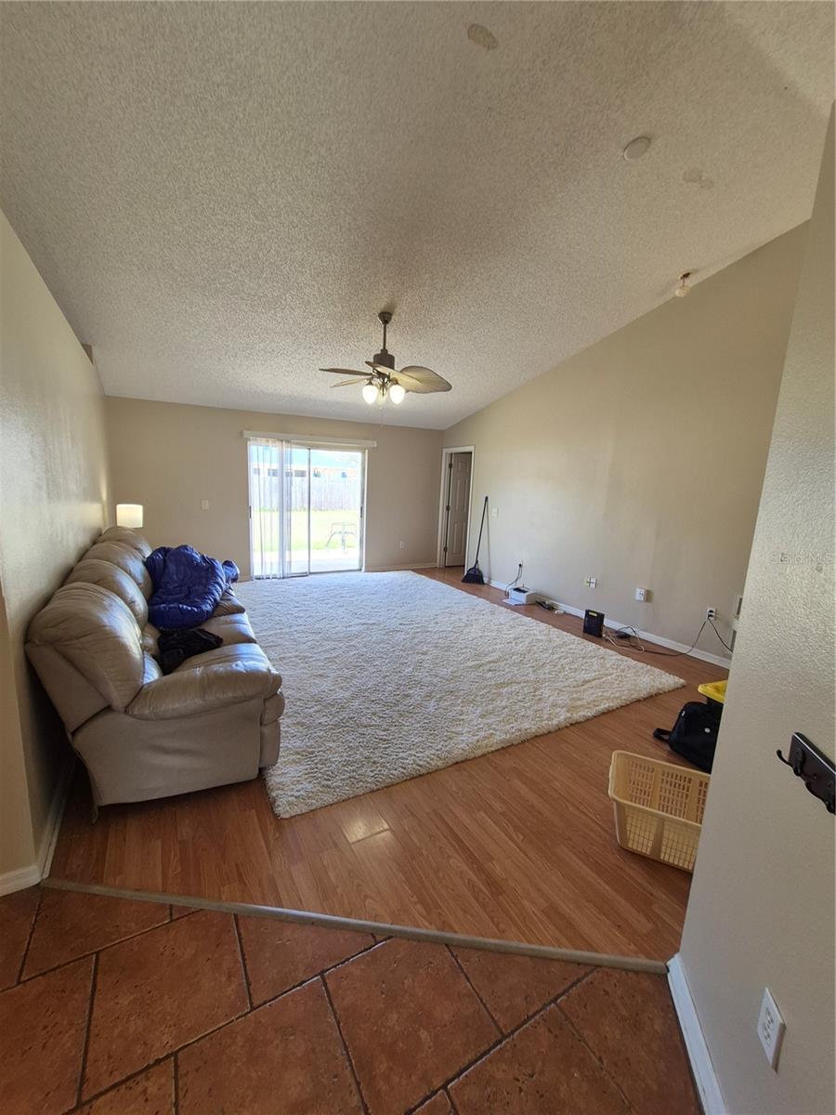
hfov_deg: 89.9
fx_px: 419
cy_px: 558
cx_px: 418
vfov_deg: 106.2
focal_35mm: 13
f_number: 2.2
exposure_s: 1/60
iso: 50
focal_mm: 1.74
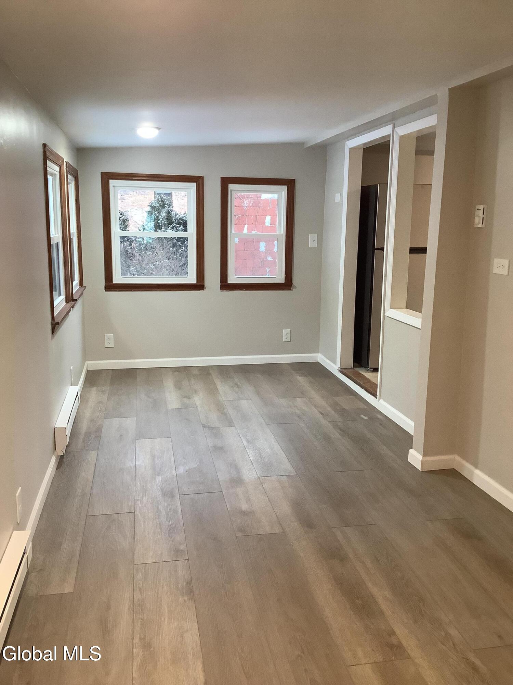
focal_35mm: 31
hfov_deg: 45.4
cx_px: 256
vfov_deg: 58.4
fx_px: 613
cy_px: 342
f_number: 2.4
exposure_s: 1/50
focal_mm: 3.3
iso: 200
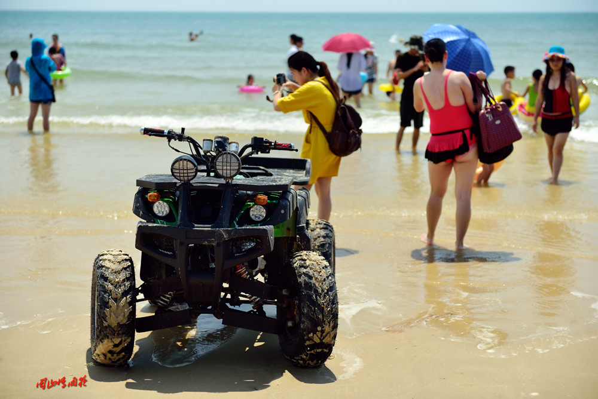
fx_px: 1163
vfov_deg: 19.5
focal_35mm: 70
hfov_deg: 28.8
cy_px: 200
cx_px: 299
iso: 160
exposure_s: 1/1250
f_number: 3.2
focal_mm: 70
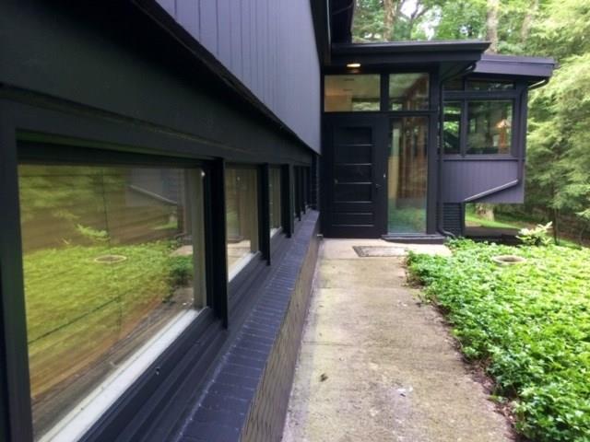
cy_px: 221
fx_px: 511
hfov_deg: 60.0
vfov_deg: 46.8
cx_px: 295
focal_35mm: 30
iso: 50
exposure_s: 1/30
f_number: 2.2
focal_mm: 4.12
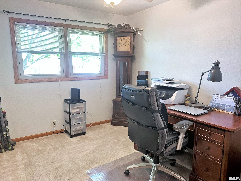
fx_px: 167
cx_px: 120
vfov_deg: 56.8
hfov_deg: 71.6
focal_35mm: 24
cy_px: 90
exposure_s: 1/60
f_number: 1.78
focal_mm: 6.86
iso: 250
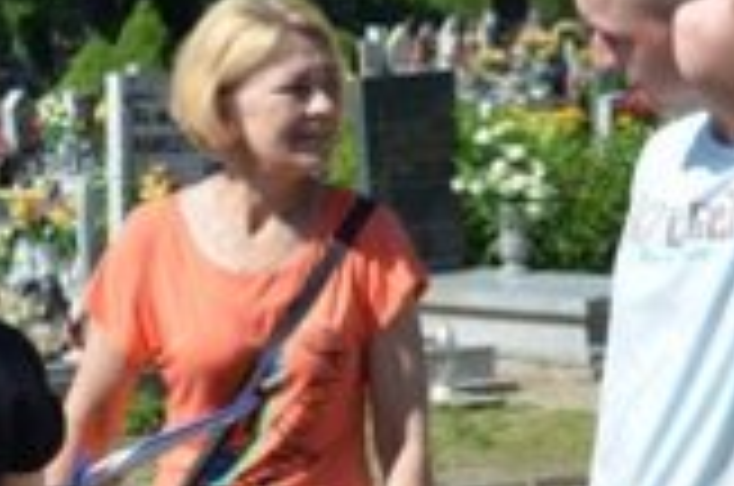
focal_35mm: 168
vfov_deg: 8.1
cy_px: 583
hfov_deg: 12.3
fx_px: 3419
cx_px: 365
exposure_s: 1/250
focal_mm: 28
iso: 100
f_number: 8
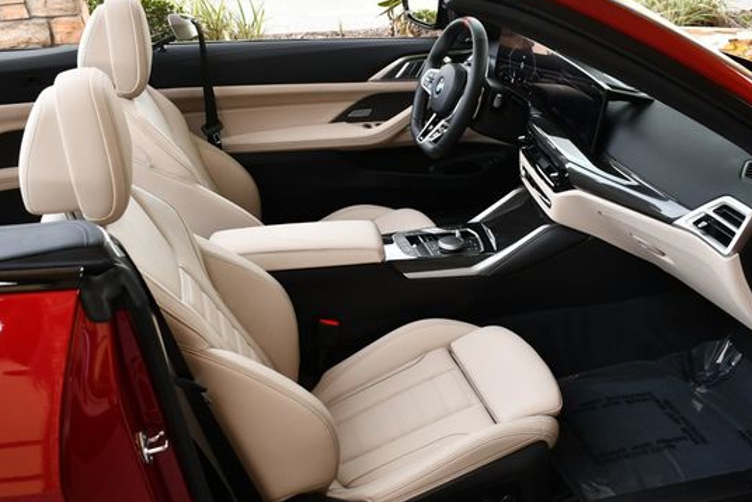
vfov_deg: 31.2
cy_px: 266
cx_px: 400
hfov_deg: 45.4
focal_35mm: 43
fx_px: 899
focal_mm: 18
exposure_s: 1/250
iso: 400
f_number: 4
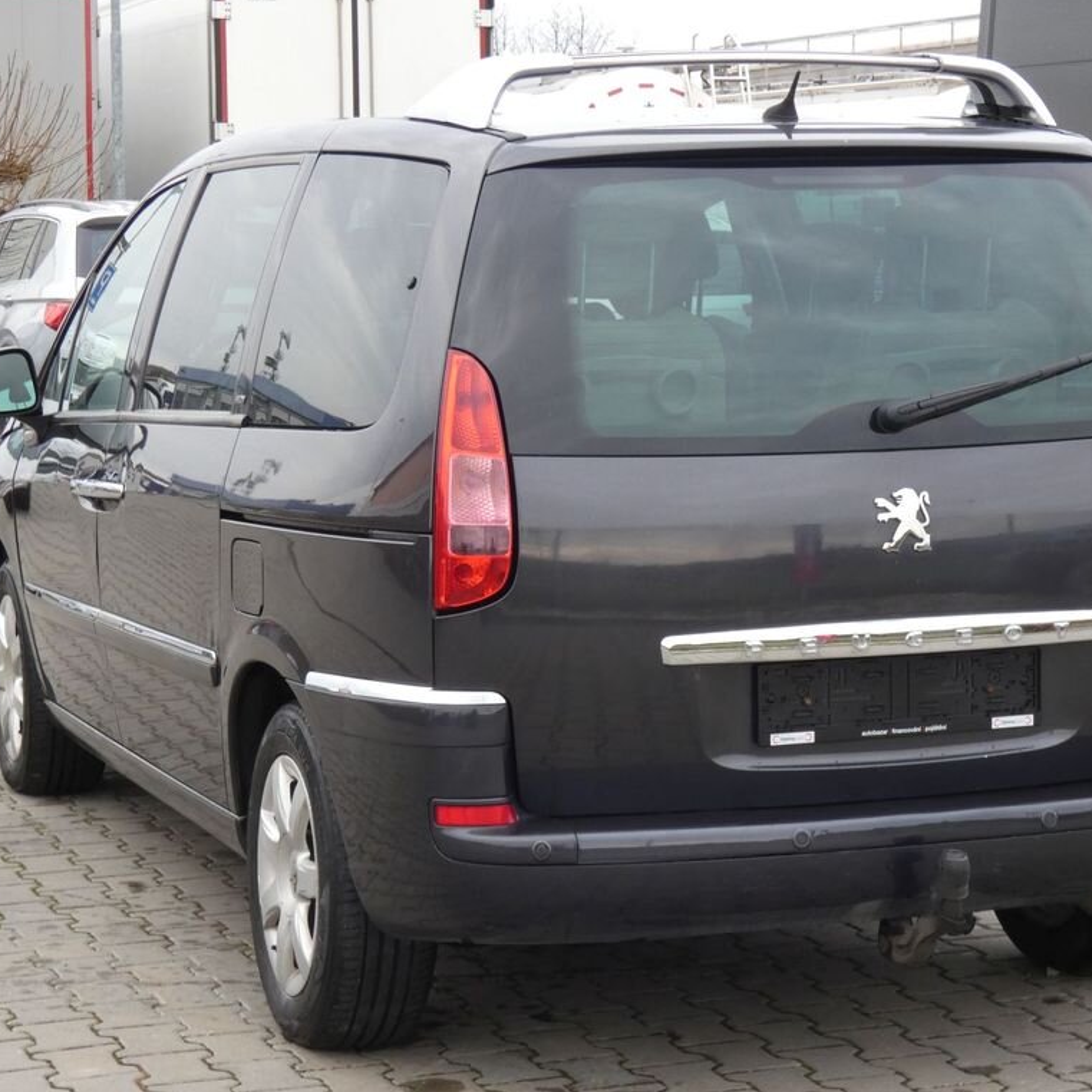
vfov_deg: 19.7
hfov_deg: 19.7
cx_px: 620
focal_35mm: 88
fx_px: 3141
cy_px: 542
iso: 160
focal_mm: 13.3
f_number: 5.6
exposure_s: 1/80
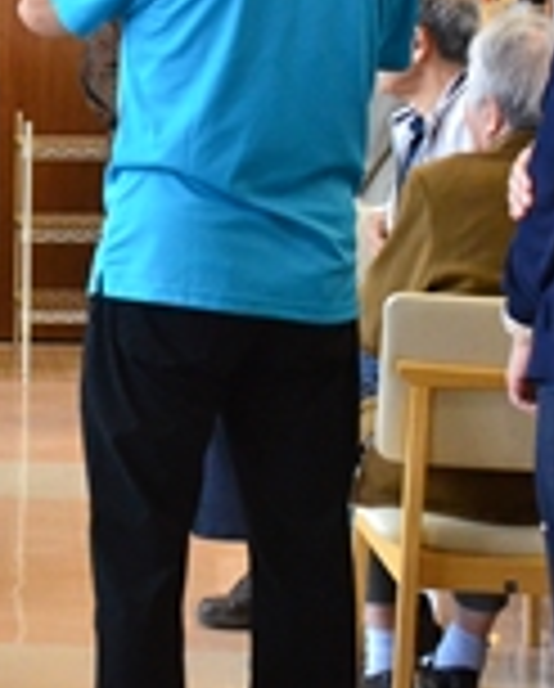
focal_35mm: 119
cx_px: -185
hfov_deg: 12.6
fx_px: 2432
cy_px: 137
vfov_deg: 16.0
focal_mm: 26
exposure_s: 1/320
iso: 3200
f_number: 6.3
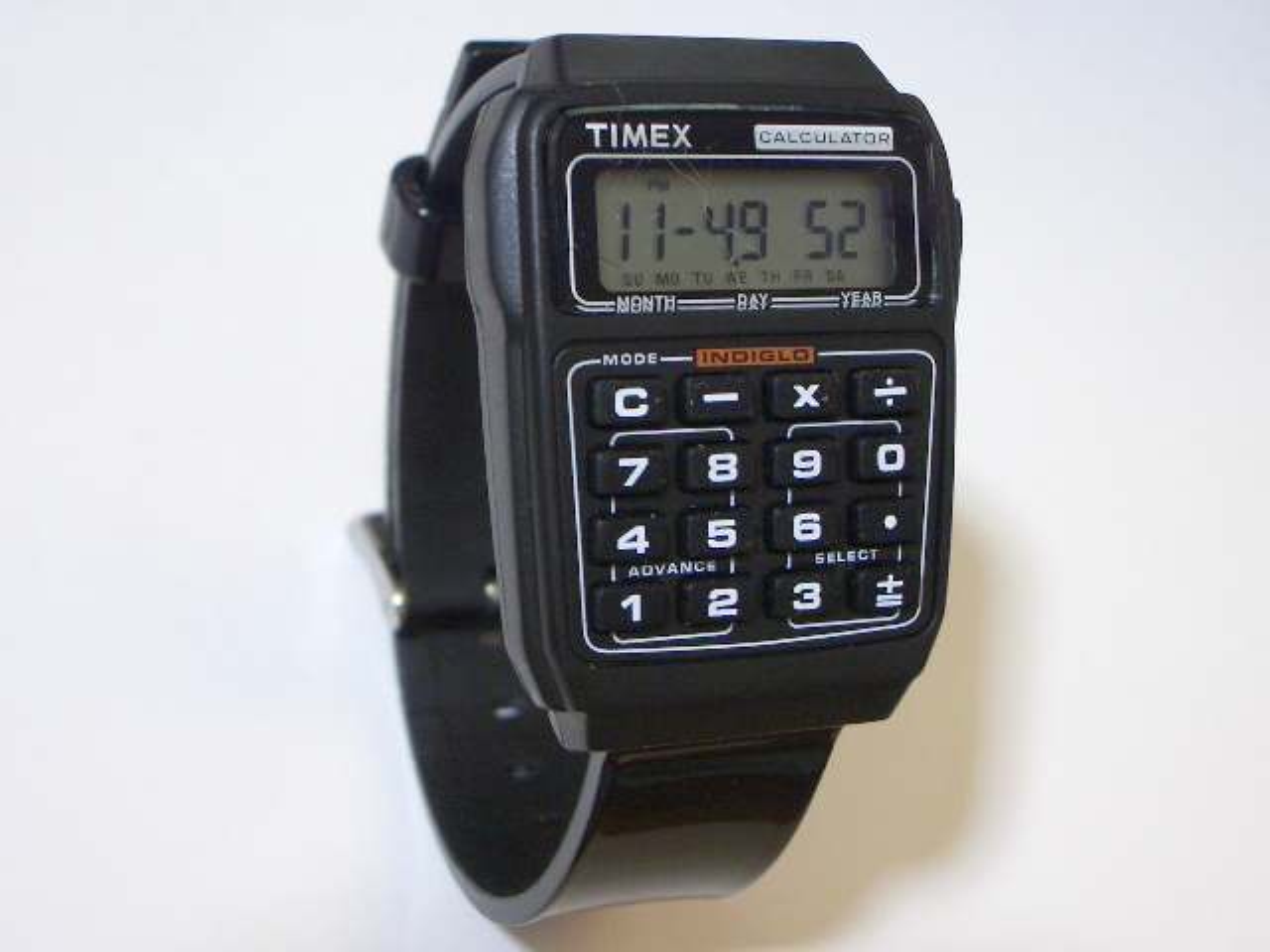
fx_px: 2275
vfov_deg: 23.7
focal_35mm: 62
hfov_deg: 31.2
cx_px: 635
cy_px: 476
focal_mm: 10.2
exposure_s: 1/8
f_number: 3.5
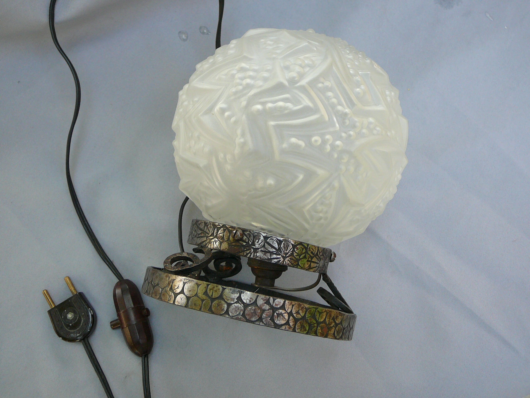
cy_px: 199
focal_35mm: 41
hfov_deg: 45.8
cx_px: 265
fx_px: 628
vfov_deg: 35.1
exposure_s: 1/50
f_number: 3.1
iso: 100
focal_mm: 6.1
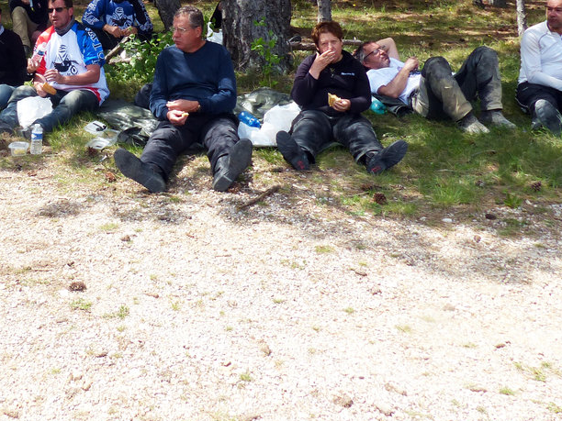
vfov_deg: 27.6
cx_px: 131
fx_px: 828
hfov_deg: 36.5
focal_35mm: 51
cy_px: 46
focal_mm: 4.5
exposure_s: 1/400
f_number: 4
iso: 100
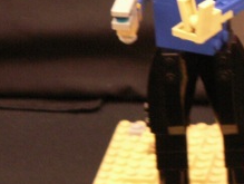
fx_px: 3008
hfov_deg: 4.6
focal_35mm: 426
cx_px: 332
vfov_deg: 3.5
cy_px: 20
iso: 160
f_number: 4
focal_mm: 23.88
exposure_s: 1/6
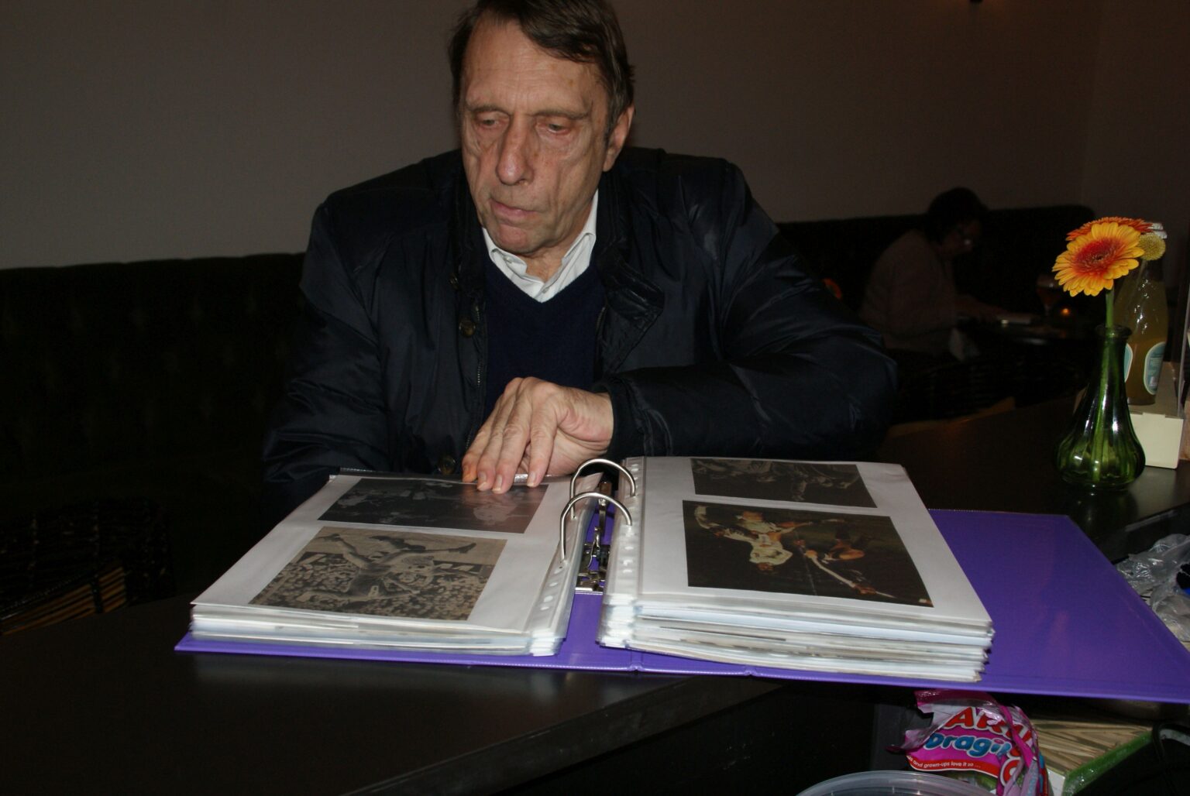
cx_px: 595
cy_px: 398
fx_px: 1191
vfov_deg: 37.0
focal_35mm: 36
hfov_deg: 53.1
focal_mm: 24
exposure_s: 1/60
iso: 400
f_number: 5.6
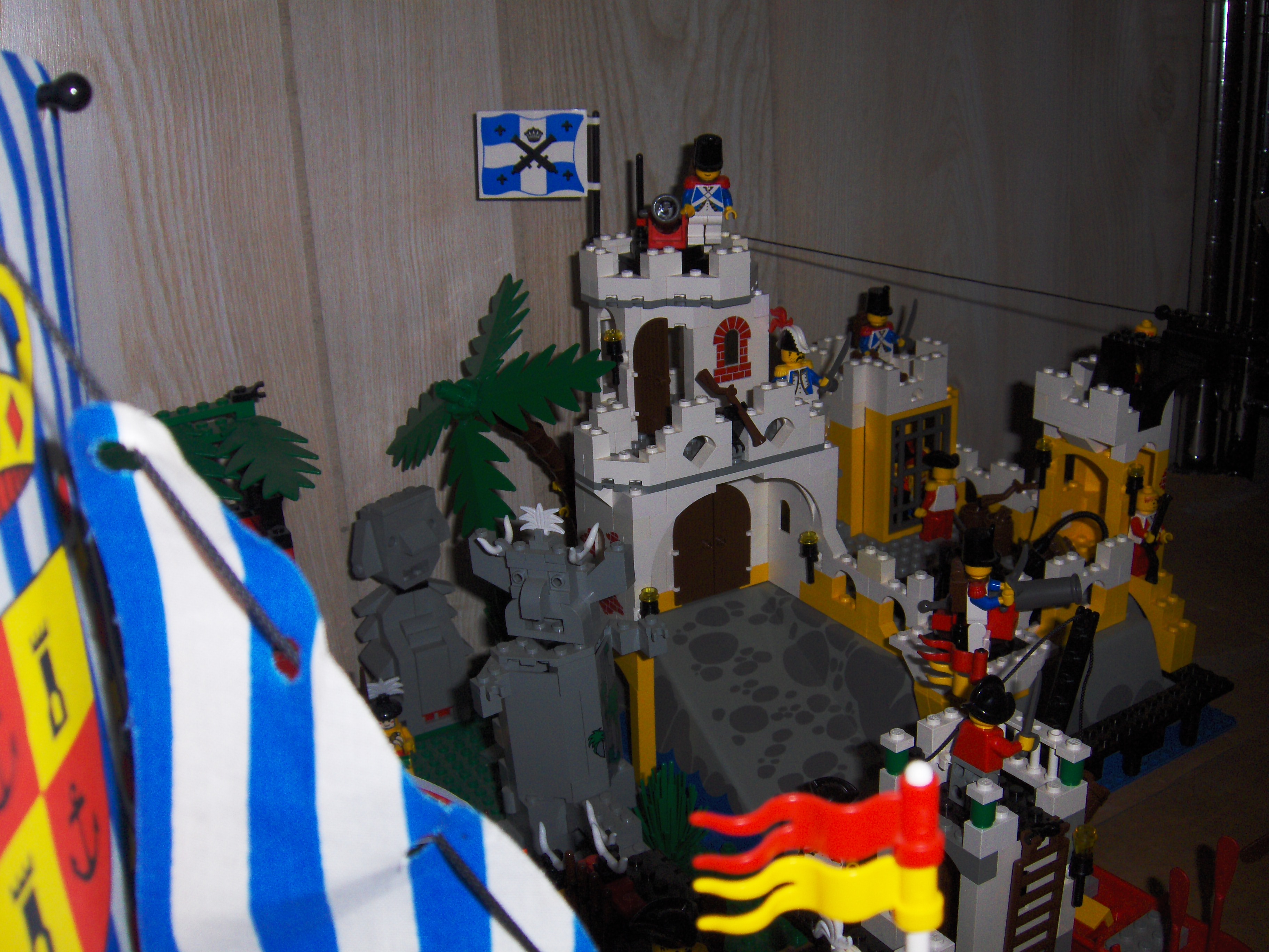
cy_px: 476
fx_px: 1283
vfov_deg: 40.7
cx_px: 634
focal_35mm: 35
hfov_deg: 52.6
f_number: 5.5
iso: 100
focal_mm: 7.5
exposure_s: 1/60
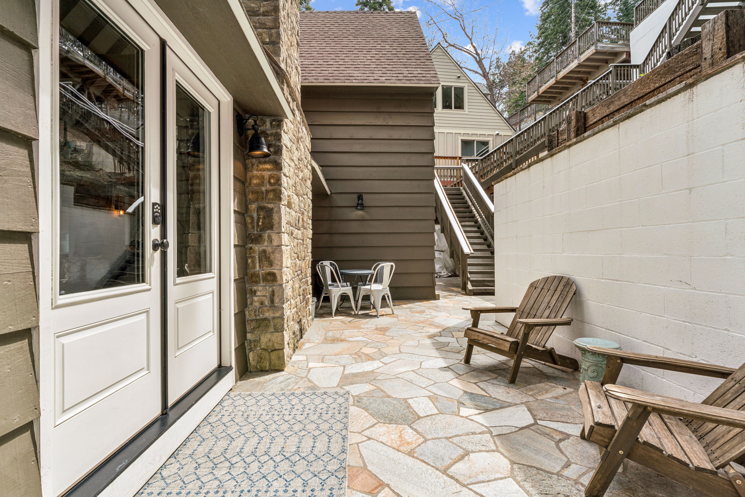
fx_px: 362
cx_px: 372
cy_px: 248
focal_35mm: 18
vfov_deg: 68.9
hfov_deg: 91.6
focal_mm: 17.5
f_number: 22
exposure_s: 1/10
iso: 100
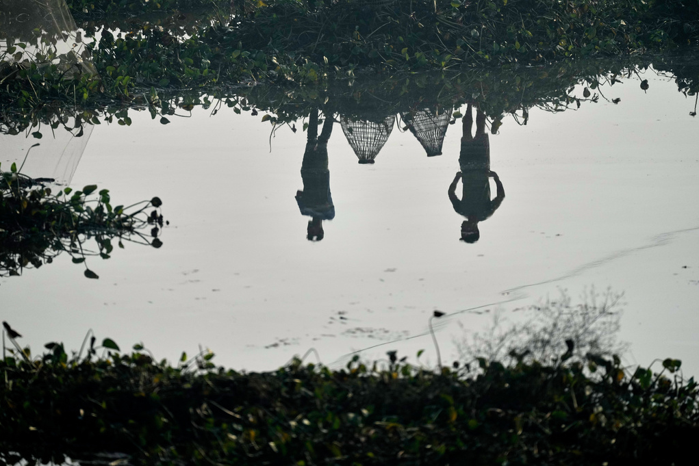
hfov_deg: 3.4
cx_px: 349
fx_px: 11690
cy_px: 233
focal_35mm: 602
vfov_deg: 2.3
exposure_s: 1/8000
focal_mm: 600
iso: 500
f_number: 4
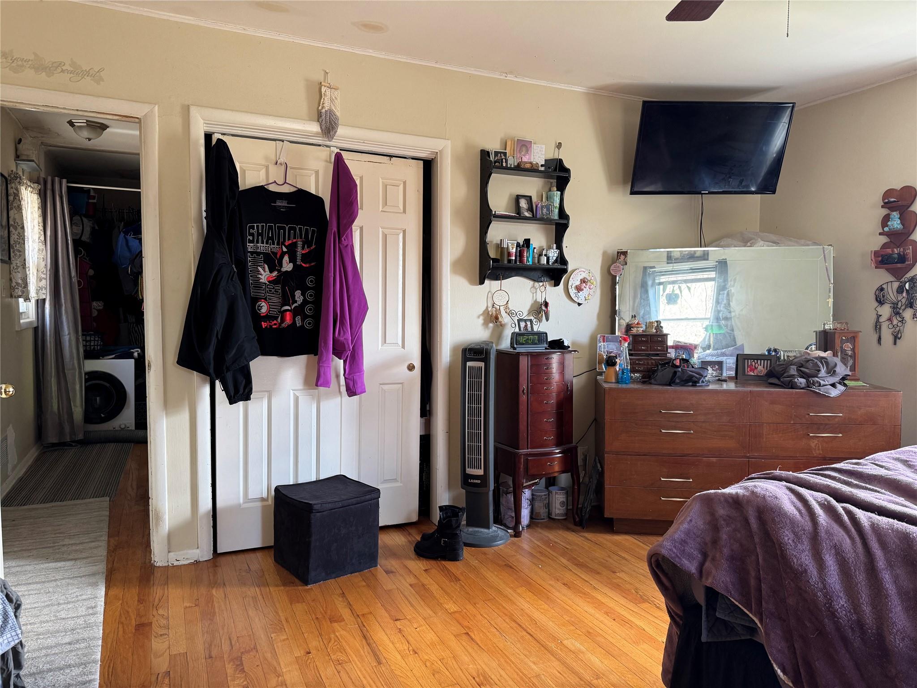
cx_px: 458
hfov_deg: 71.6
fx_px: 636
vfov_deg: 56.8
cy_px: 344
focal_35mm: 24
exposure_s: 1/66
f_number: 1.78
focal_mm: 6.76
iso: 200
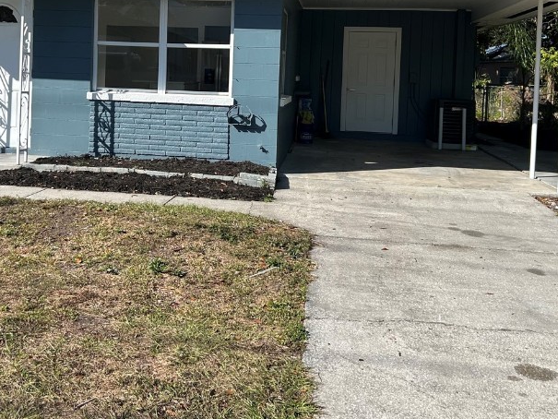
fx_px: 709
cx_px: 206
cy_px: 94
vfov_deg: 32.1
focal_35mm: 44
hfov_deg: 42.6
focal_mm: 5.7
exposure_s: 1/3968
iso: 50
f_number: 1.5
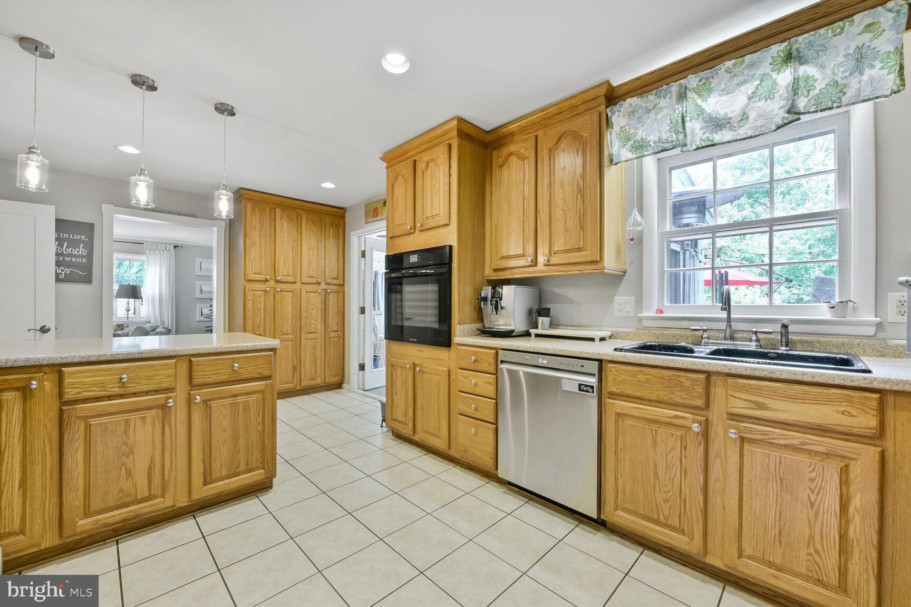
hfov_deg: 104.3
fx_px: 354
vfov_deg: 81.2
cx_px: 456
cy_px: 304
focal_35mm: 14
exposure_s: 1/4
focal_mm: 14
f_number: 8
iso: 200
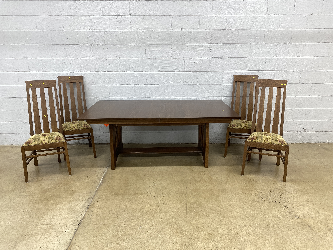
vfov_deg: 53.1
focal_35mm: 26
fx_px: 250
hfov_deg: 67.3
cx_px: 166
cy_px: 125
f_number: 1.8
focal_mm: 4.25
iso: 64
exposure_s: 1/60
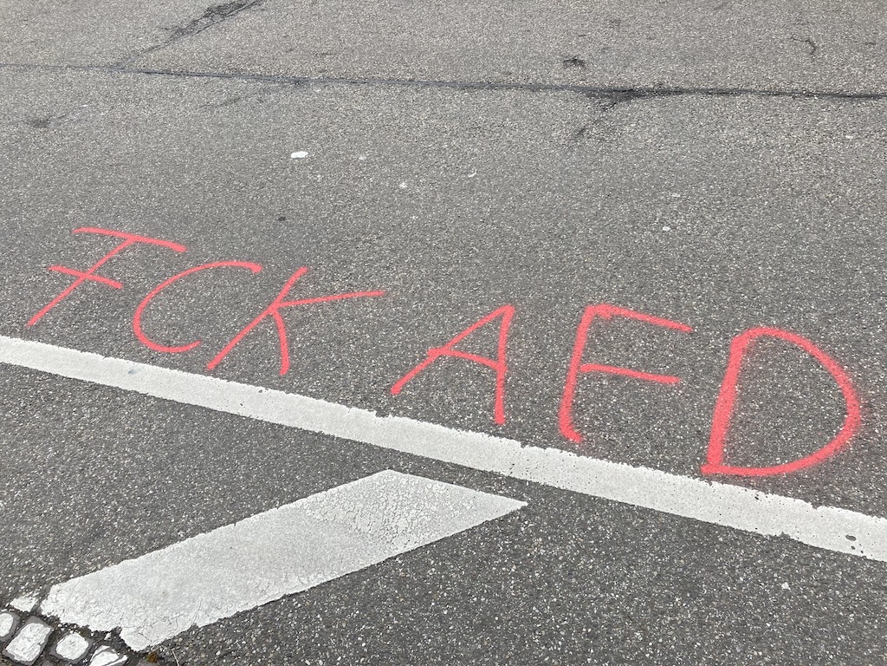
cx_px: 444
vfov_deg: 49.7
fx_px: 717
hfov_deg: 63.4
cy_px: 333
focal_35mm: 28
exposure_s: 1/276
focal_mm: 3.99
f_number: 1.8
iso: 20
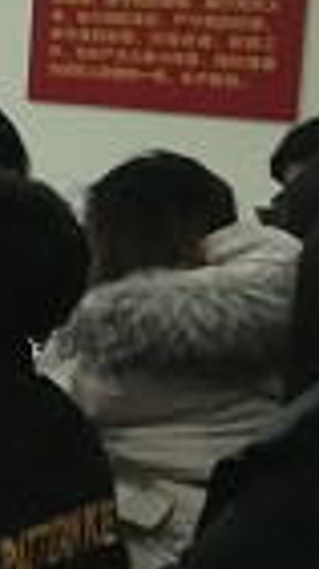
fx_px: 1538
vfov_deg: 20.7
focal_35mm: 102
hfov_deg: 8.5
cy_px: 109
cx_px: -812
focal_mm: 2.26
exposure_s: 1/25
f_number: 2.2
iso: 320
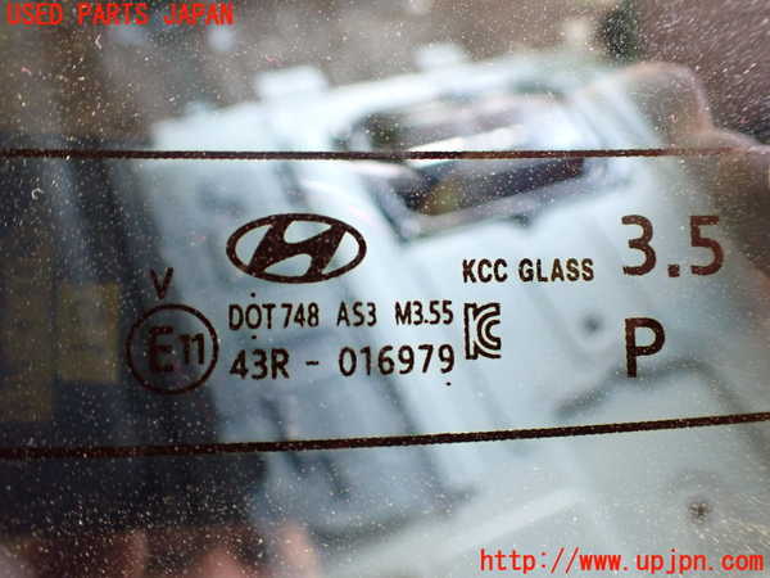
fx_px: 667
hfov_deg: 60.0
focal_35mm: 30
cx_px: 385
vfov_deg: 46.8
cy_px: 289
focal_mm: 5.4
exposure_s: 1/30
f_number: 2.3
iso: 1000
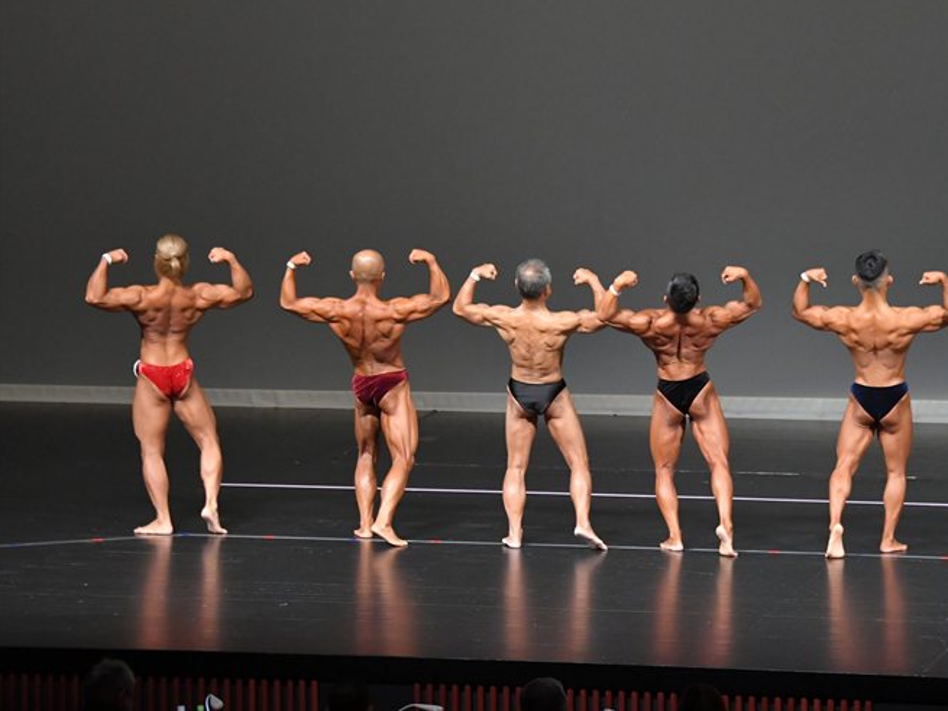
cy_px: 343
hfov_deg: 9.5
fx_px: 5695
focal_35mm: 208
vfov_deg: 7.1
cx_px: 556
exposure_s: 1/400
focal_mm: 122
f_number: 5.6
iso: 5000
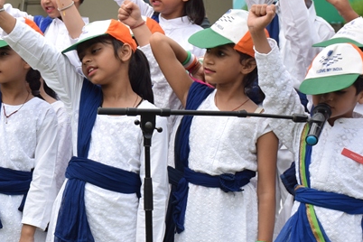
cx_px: -72
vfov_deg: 7.2
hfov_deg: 10.6
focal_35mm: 191
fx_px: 1926
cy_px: 89
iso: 200
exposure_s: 1/320
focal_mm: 50
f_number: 8
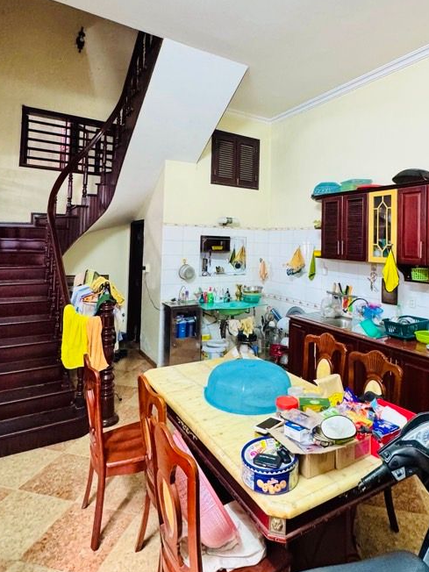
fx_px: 364
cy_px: 230
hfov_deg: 60.8
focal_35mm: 22
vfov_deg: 75.6
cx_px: 244
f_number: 2.2
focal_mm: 2.22
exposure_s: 1/50
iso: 500
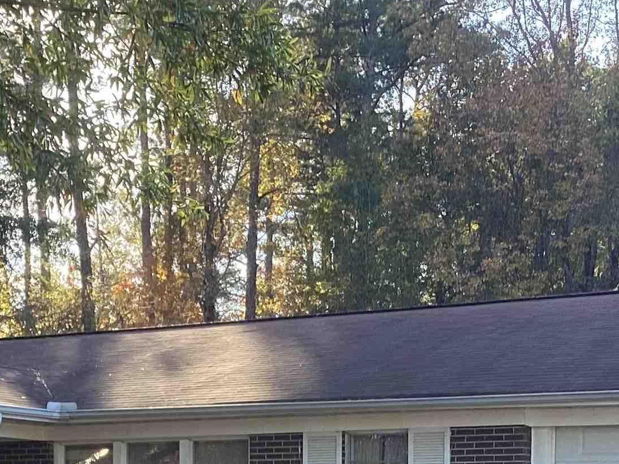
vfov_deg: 16.2
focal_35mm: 87
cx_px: 294
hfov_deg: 22.5
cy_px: 571
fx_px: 1556
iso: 25
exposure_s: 1/132
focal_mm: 3.3
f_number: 2.4
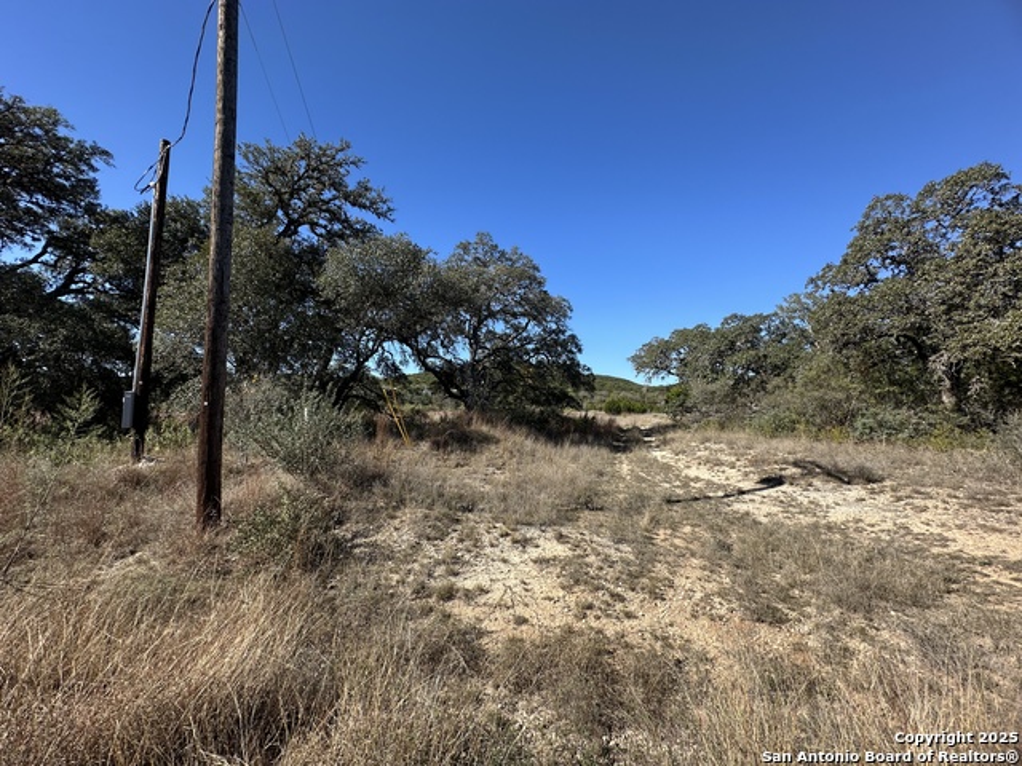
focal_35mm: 14
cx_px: 511
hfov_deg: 102.1
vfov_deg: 85.7
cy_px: 383
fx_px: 413
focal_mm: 2.22
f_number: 2.2
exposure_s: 1/1208
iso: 40
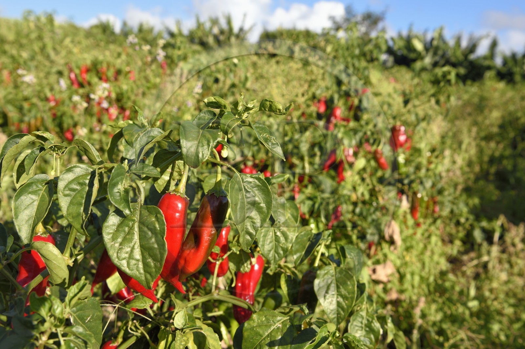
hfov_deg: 46.4
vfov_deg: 31.8
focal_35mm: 42
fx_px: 612
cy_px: 174
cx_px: 262
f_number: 10
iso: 200
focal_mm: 42
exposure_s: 1/200
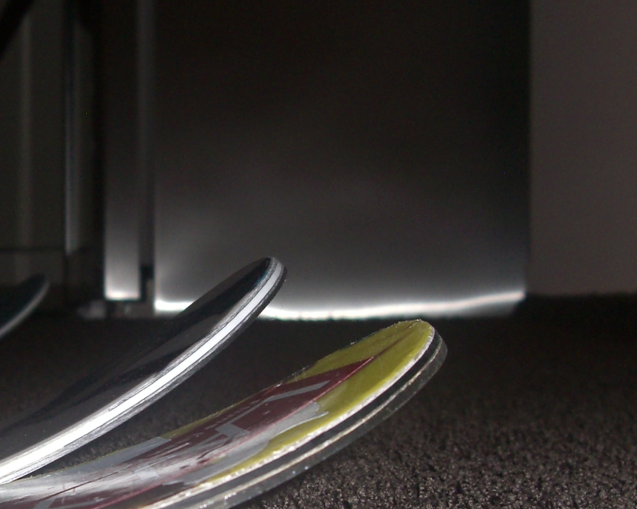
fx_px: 1810
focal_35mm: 96
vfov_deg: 15.9
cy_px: 431
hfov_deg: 19.7
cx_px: 124
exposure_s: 1/60
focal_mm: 7.9
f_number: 2.8
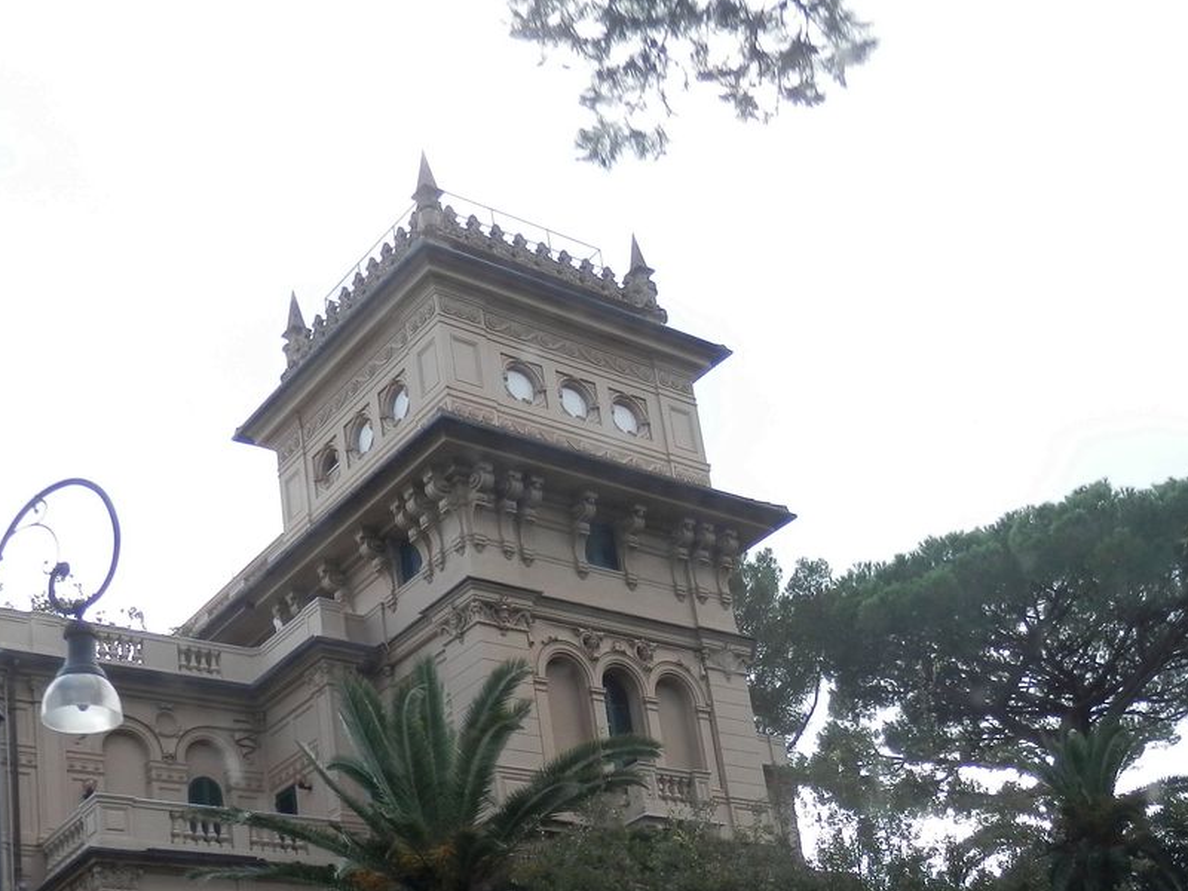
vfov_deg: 28.1
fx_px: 1716
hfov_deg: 38.2
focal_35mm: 50
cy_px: 796
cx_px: 625
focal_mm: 4.5
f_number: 3
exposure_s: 1/320
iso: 80
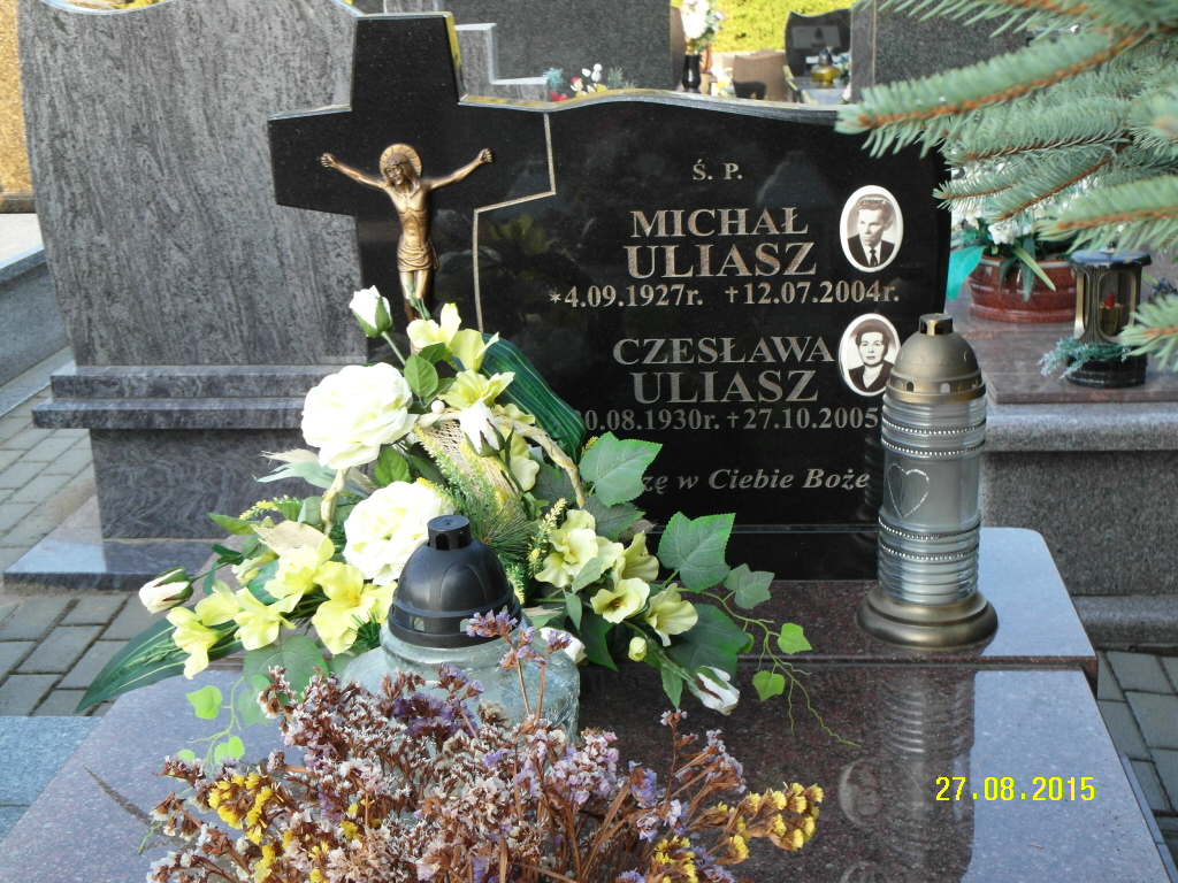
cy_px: 442
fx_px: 1667
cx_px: 589
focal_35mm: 49
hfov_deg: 38.9
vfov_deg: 29.7
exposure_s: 1/90
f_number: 4
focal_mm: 10.6
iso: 100
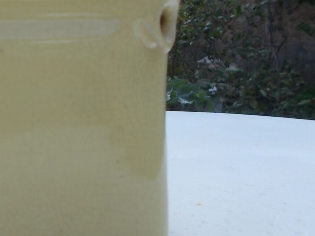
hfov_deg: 39.0
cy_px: 113
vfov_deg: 31.5
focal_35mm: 46
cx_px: 46
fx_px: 419
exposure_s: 1/125
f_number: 8
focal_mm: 4.6
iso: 80
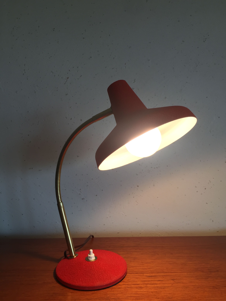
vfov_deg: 61.7
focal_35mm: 29
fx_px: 252
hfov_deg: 48.2
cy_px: 150
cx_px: 113
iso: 40
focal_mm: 4.15
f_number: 2.2
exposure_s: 1/100
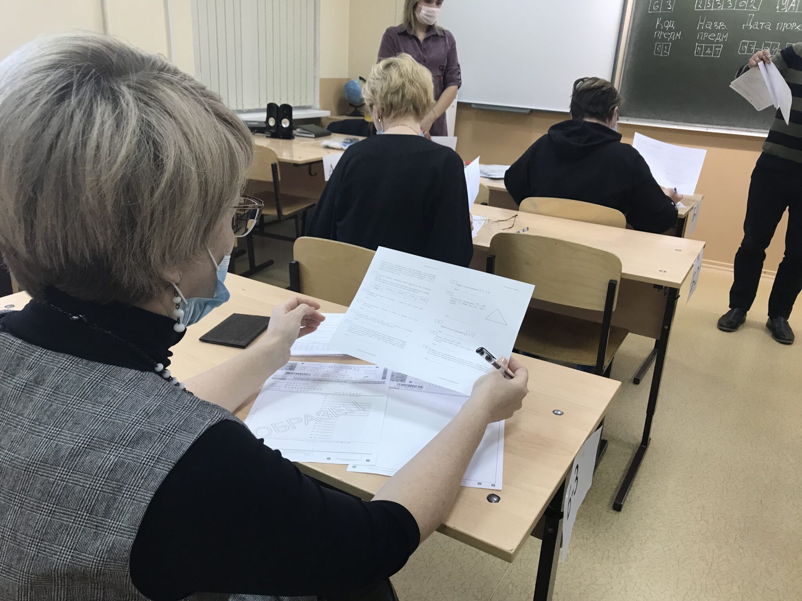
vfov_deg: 49.7
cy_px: 300
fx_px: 649
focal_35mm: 28
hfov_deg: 63.4
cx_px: 401
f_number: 1.8
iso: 32
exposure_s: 1/33
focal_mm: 3.99
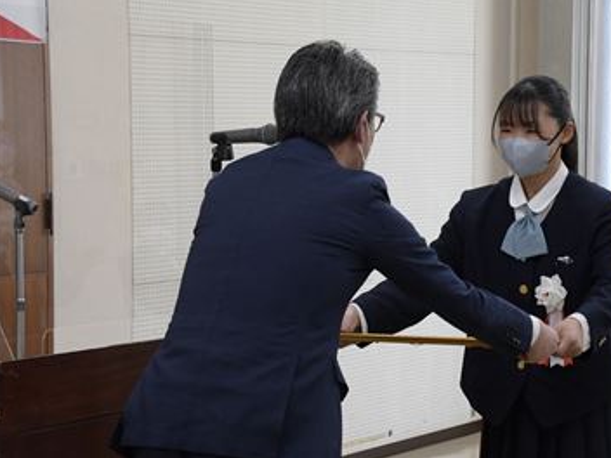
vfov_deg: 11.7
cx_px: 427
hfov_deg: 15.5
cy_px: 254
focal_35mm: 127
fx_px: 2242
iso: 2500
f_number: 8
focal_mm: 62
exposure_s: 1/250
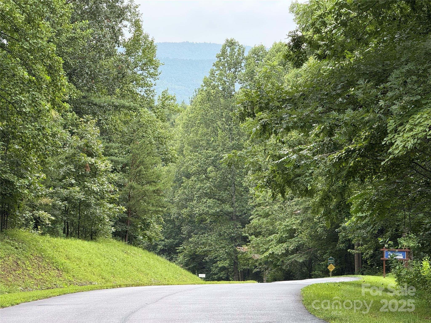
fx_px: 1494
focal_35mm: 120
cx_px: 216
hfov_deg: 16.4
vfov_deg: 12.3
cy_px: 162
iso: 64
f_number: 2.8
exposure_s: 1/344
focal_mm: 15.66
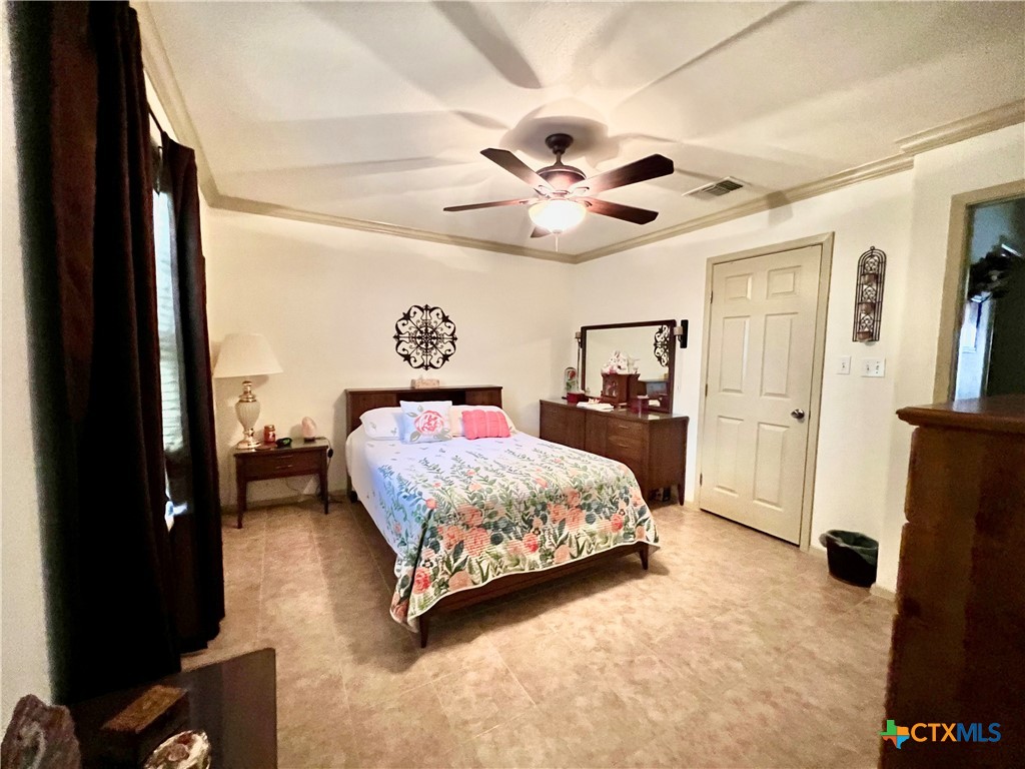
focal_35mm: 13
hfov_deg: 106.2
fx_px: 385
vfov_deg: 89.9
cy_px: 384
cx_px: 512
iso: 1000
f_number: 1.8
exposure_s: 1/40
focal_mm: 1.57
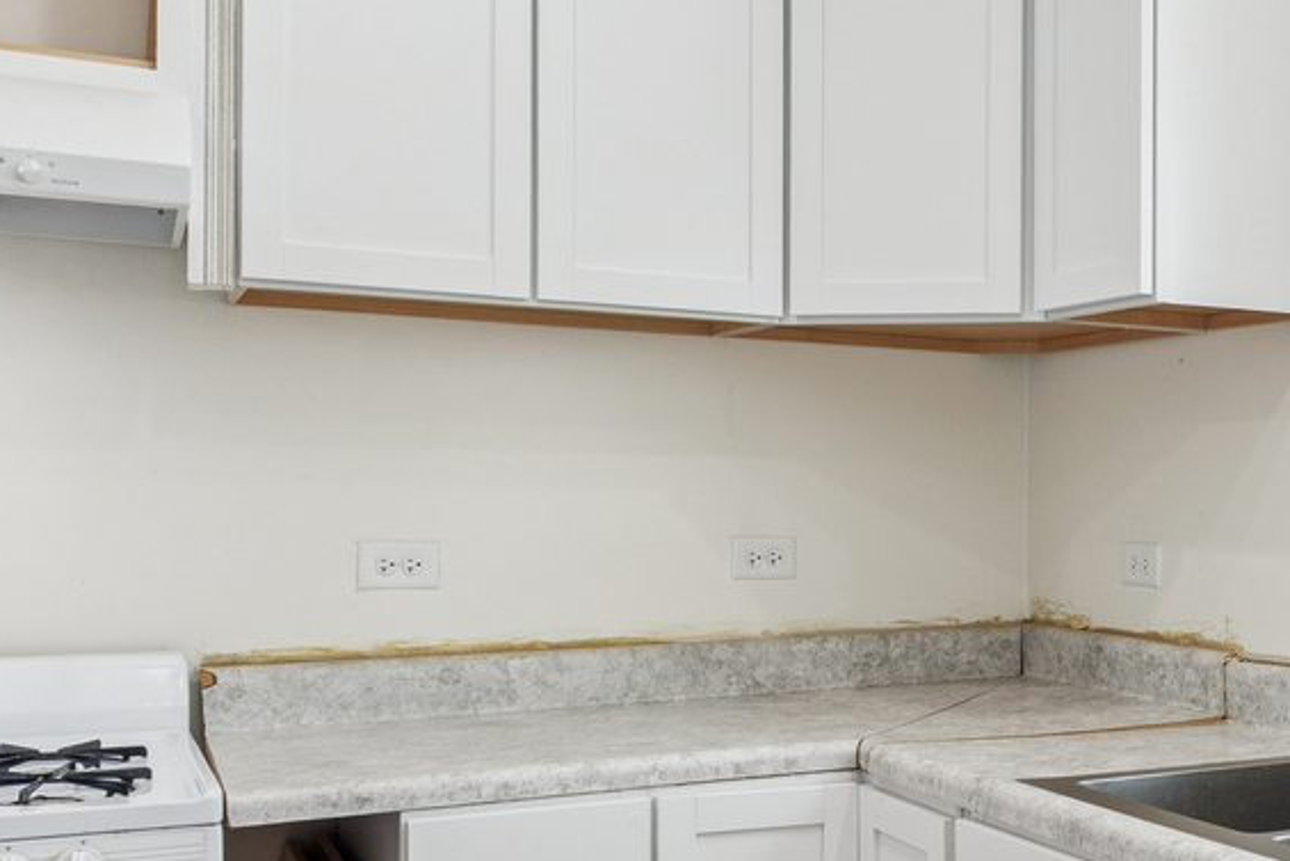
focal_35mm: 43
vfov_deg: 31.2
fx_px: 1541
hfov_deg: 42.6
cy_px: 459
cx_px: 1094
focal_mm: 10
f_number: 8
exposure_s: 1/60
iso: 250
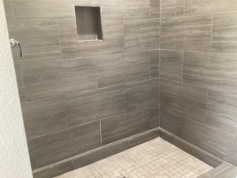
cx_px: 118
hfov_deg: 58.4
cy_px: 89
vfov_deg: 45.4
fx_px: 212
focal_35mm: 31
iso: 320
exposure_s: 1/40
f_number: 2.4
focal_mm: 3.3
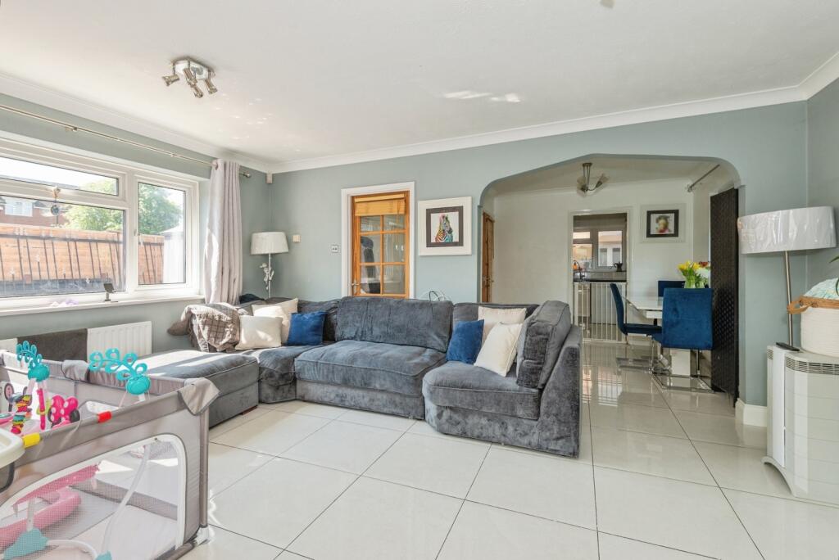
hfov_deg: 96.7
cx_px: 420
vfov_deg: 73.8
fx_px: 373
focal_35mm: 16
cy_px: 280
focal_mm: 16
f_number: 8
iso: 200
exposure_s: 1/40
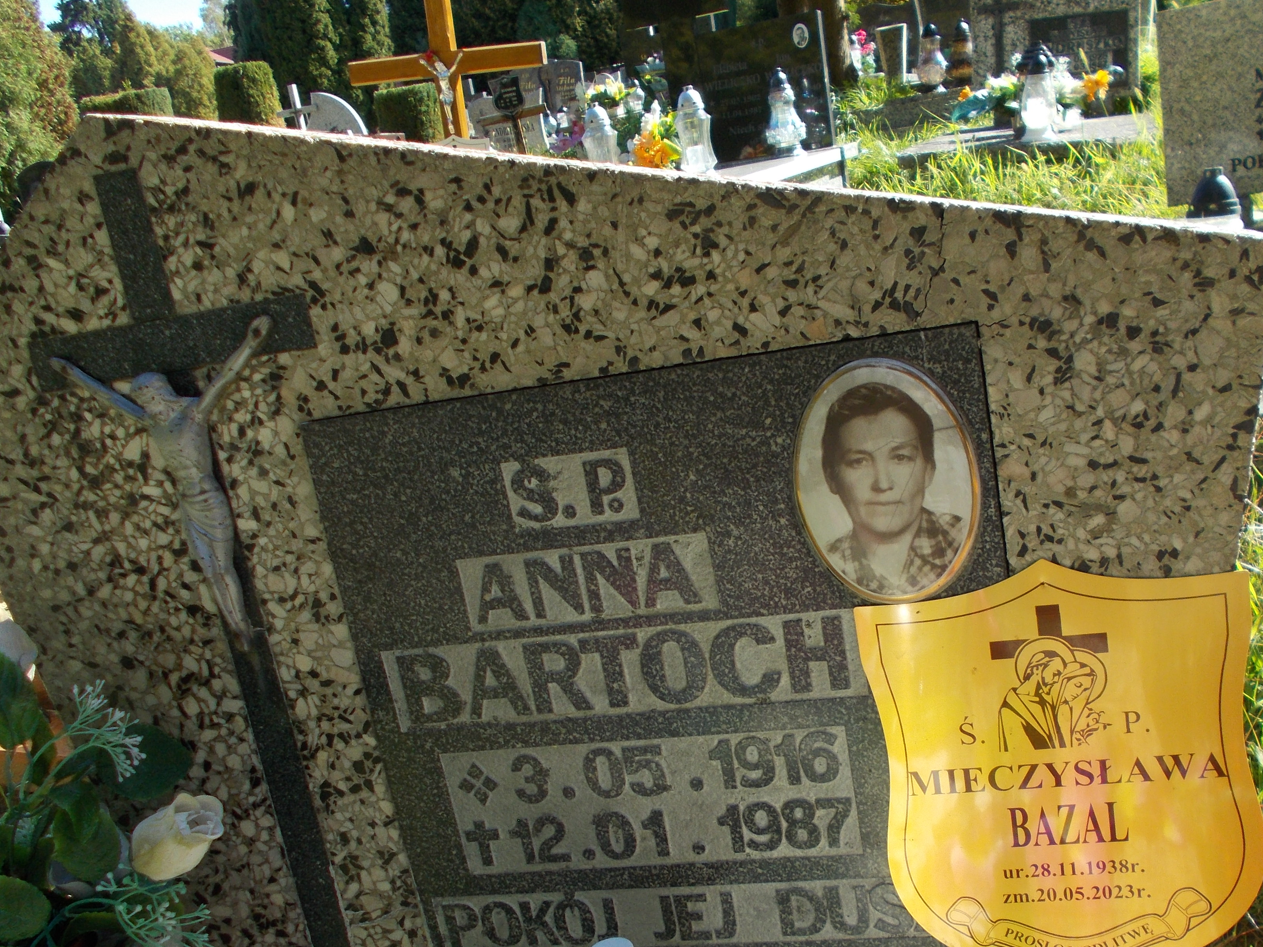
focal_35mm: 37
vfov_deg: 38.5
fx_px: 1350
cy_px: 583
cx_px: 721
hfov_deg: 50.0
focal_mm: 4.6
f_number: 3.2
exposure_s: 1/320
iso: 80
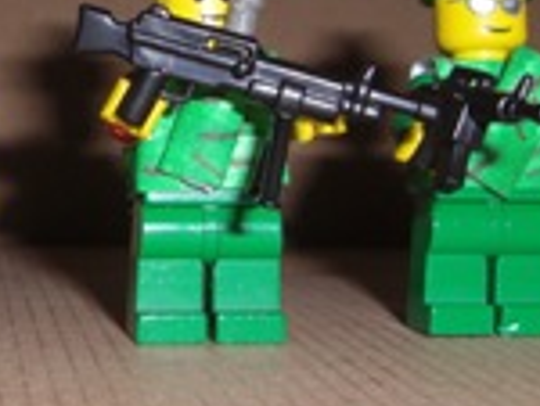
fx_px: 1578
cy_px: 133
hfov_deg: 18.6
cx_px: -65
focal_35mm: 101
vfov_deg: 14.7
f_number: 8
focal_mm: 6.2
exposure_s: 1/30
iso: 64
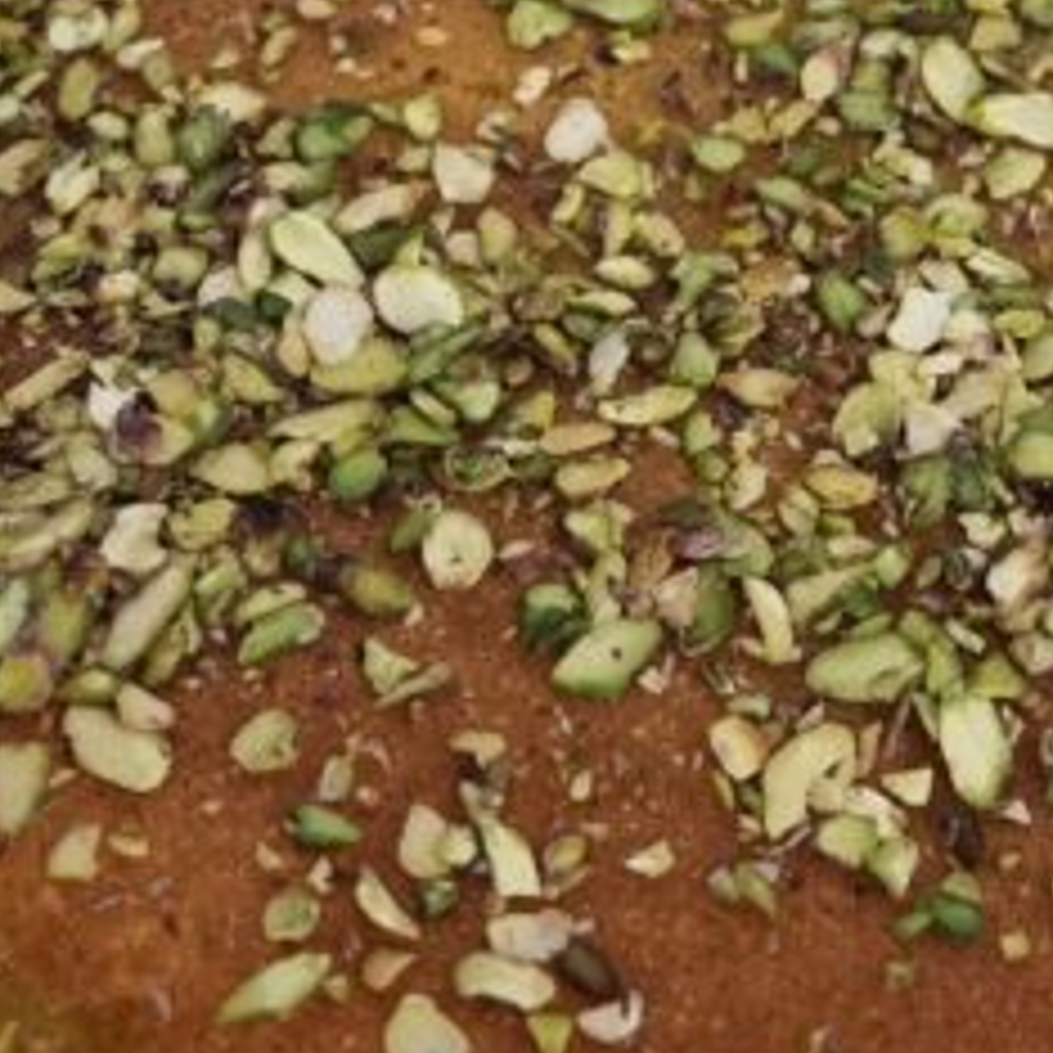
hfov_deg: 18.2
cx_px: 1058
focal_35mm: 93
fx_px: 3201
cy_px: -130
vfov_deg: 18.0
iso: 500
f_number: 1.8
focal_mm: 6.7
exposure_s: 1/25
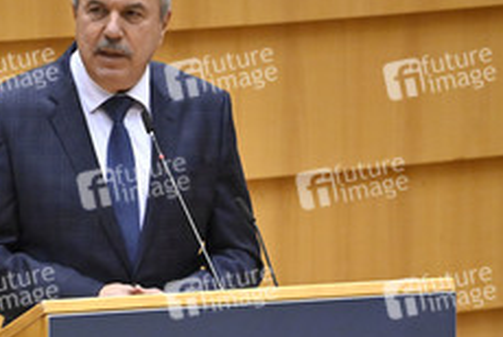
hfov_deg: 2.1
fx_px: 13668
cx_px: 162
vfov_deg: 1.4
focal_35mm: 977
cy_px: 239
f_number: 6
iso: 5000
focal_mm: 500
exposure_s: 1/640
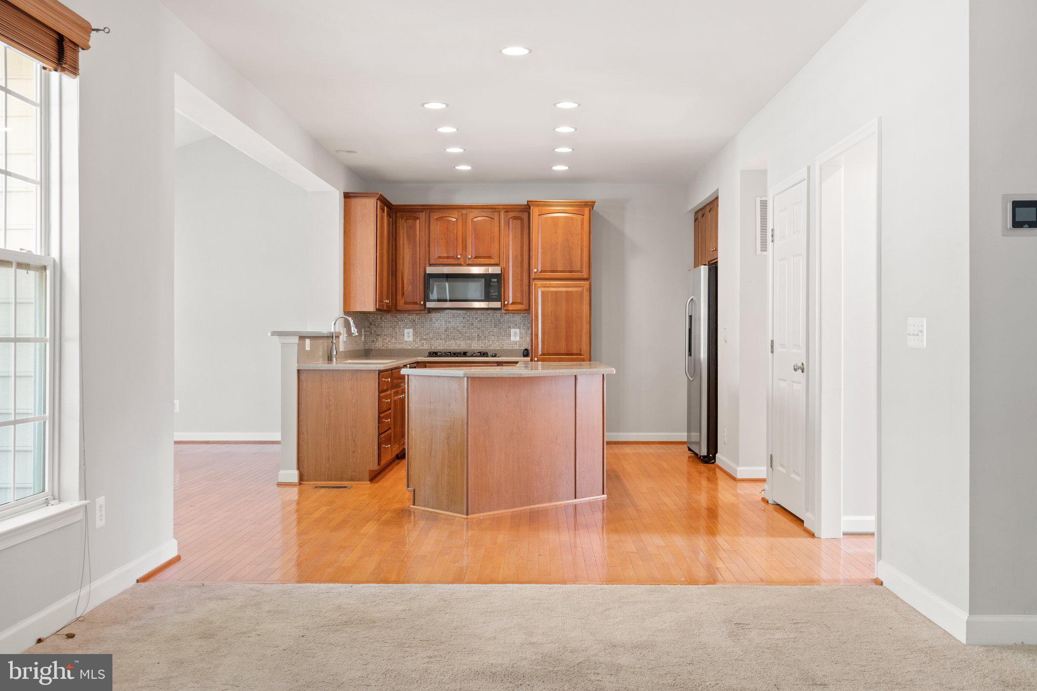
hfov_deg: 54.4
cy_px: 346
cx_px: 518
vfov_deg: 37.8
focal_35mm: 35
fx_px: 1008
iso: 800
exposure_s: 1/2.5
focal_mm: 35
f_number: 8
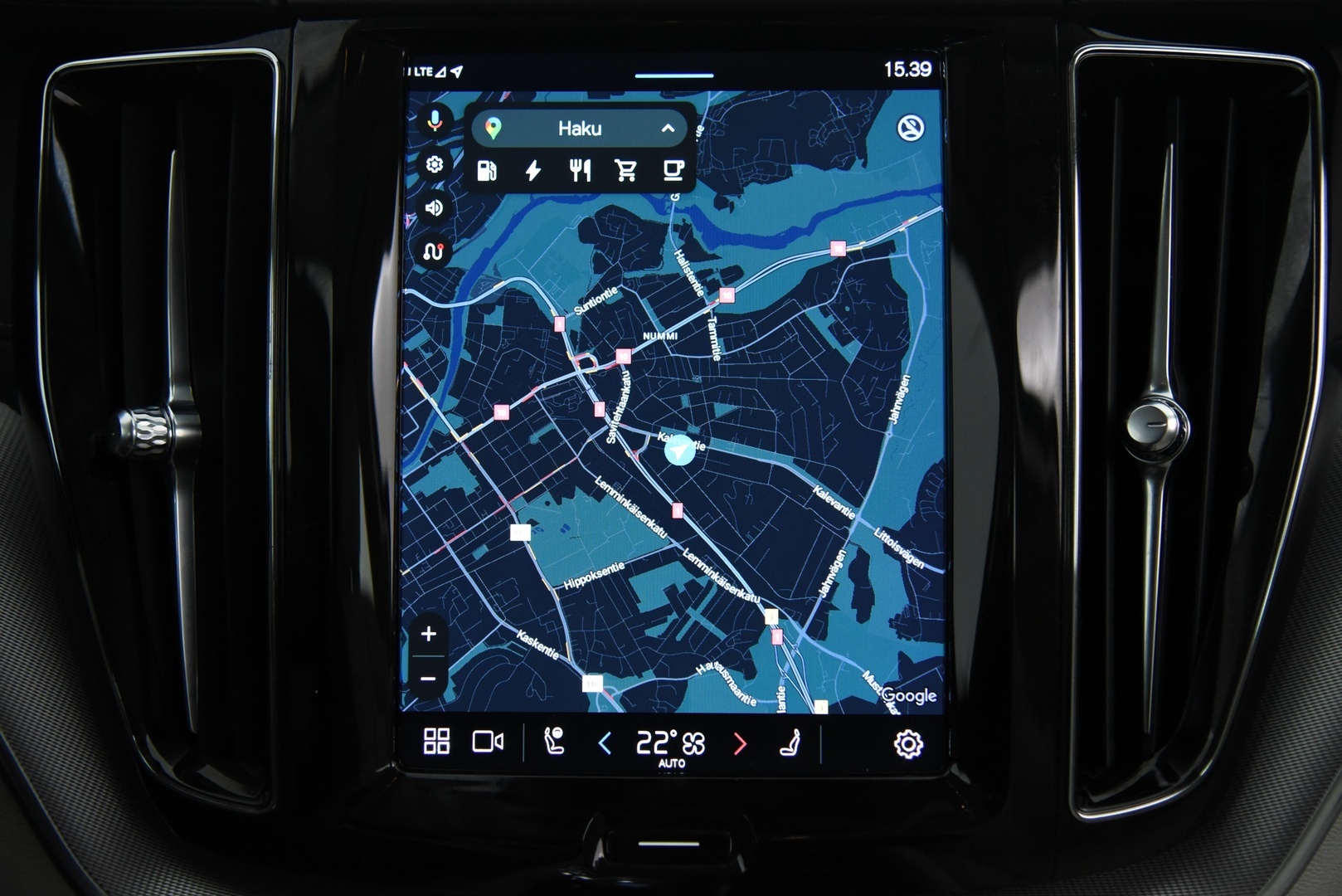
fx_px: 1492
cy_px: 448
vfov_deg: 33.4
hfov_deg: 48.4
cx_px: 671
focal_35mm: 40
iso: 4000
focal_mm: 40
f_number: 4
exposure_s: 1/50
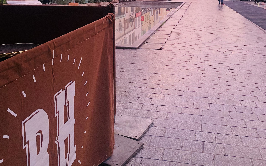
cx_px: 133
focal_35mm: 37
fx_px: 268
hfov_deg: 52.7
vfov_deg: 31.4
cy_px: -6
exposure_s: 1/85
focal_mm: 4.25
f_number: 1.8
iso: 125
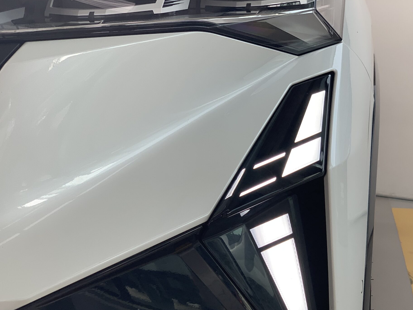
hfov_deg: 26.6
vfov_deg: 20.1
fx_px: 871
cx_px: 261
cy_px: 211
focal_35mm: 73
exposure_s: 1/505
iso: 25
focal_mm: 6
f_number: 2.4
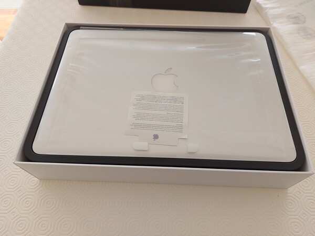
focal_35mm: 24
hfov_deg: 71.6
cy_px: 118
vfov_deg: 56.8
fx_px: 218
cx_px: 158
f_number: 1.8
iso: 50
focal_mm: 5.23
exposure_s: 1/100
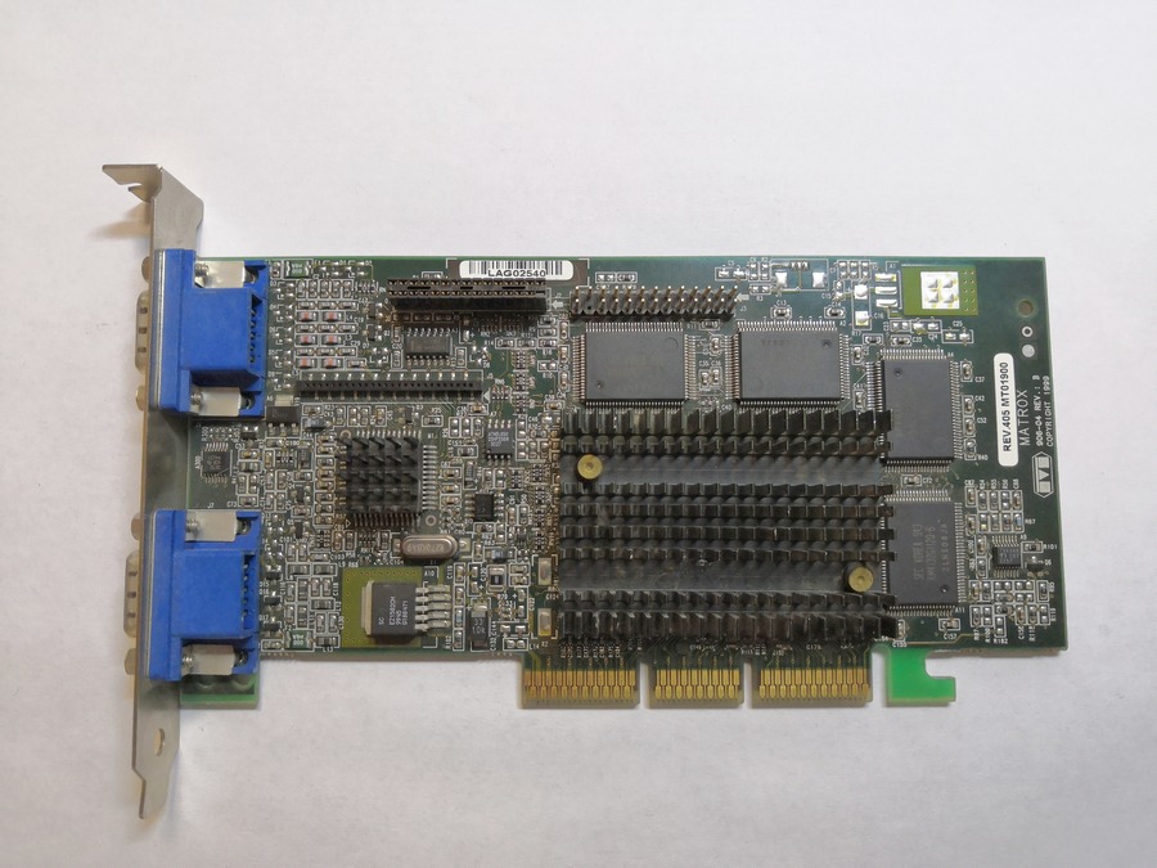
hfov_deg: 65.3
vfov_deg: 51.4
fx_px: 902
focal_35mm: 27
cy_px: 434
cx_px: 578
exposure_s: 1/50
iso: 250
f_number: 1.8
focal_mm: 3.95
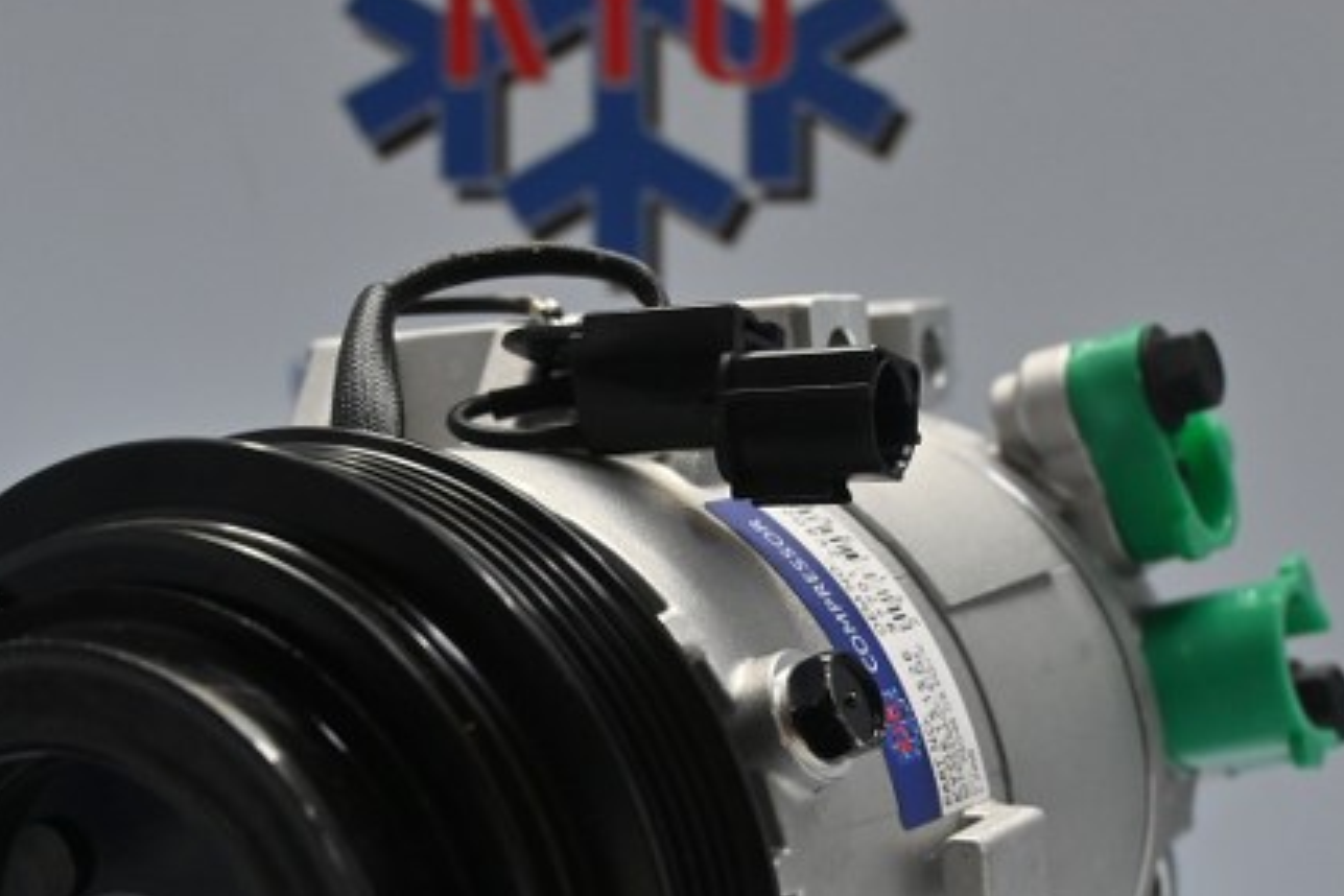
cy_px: 747
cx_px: 580
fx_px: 2611
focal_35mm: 70
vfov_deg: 19.2
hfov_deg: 28.8
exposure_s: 1/125
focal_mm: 25
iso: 720
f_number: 4.2
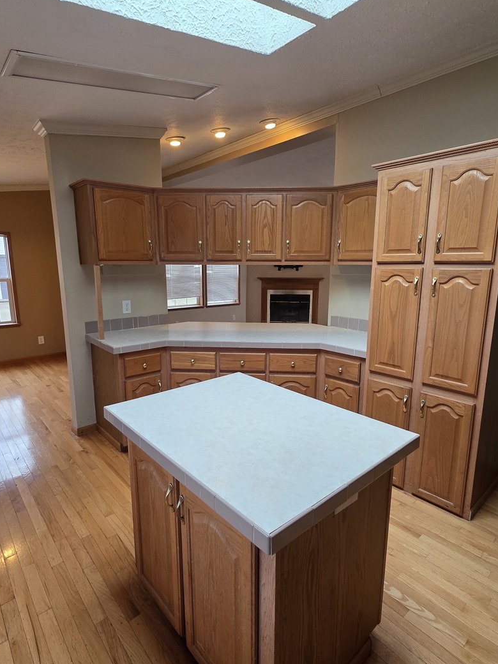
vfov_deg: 87.7
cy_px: 336
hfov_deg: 71.6
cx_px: 246
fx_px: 345
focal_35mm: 18
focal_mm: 2.2
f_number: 1.9
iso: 125
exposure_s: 1/120
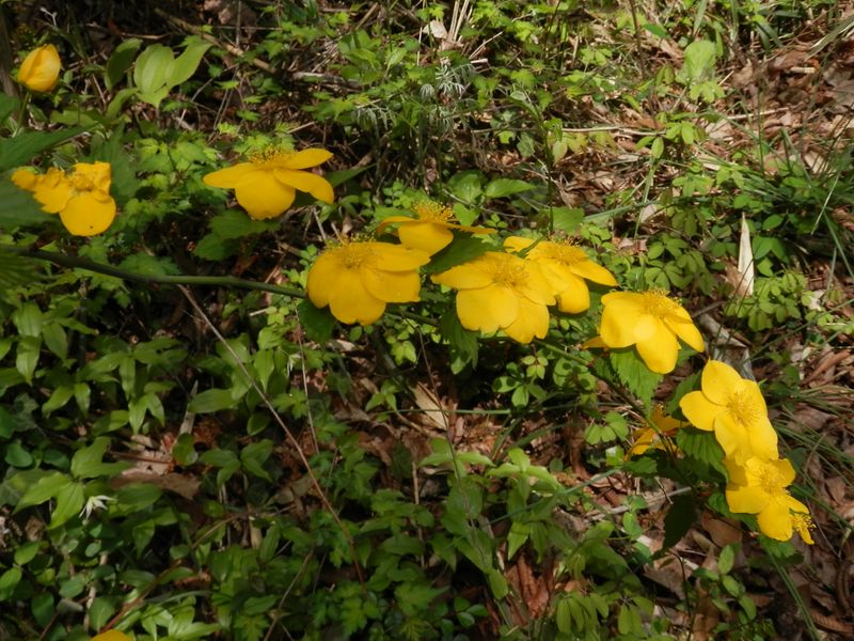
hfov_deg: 50.1
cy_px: 320
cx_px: 427
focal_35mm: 37
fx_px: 913
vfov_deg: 38.7
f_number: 3.6
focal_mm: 6.6
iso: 80
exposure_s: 1/500
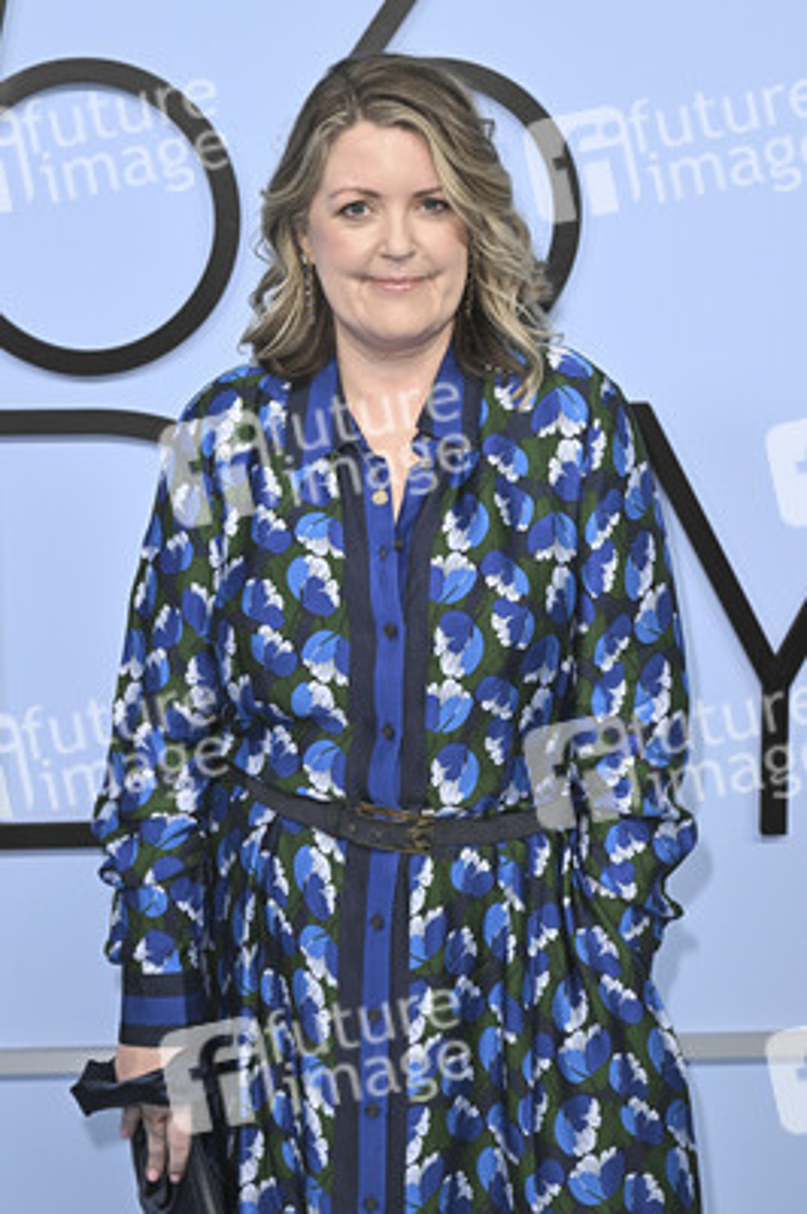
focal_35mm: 65
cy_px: 607
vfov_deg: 31.0
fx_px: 2189
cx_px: 404
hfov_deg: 20.9
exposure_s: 1/320
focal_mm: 65
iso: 1600
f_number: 6.3
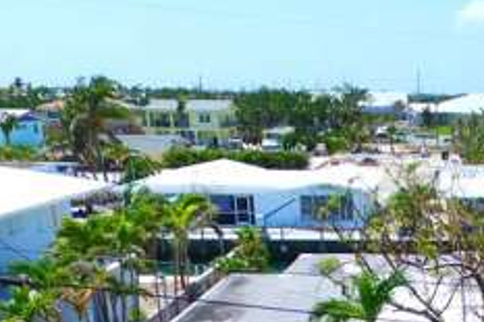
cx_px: 472
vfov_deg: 20.7
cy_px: 393
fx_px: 820
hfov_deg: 30.8
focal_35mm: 61
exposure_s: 1/820
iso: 100
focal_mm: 3.61
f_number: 2.8
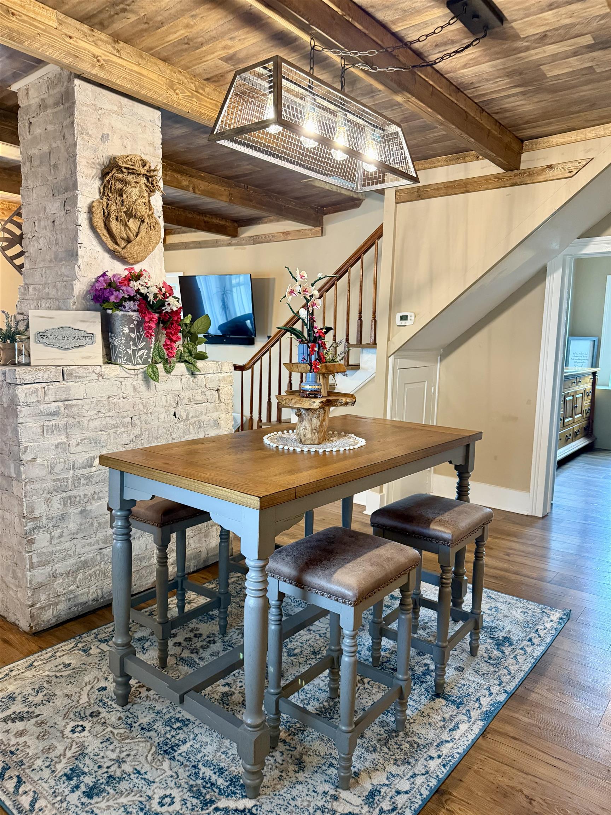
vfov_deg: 71.6
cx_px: 306
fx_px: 565
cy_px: 408
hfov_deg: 56.8
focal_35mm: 24
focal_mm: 6.76
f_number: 1.78
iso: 640
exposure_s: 1/40
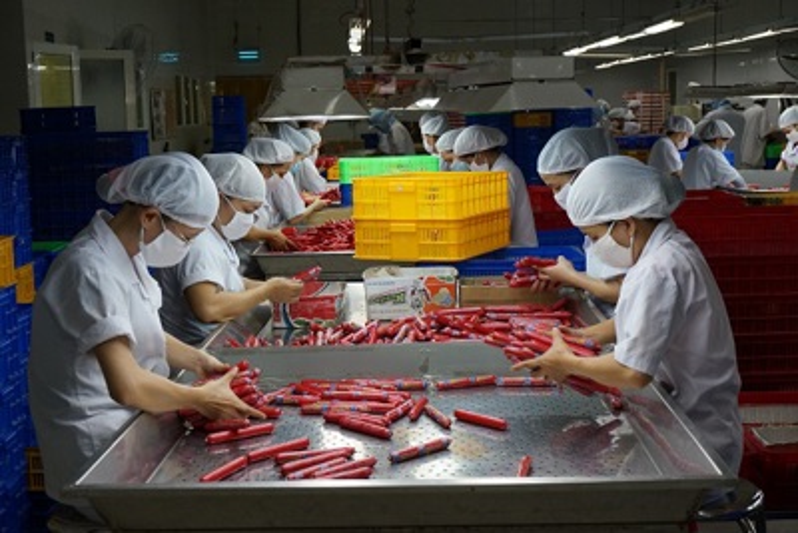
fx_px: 1197
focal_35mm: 54
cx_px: 399
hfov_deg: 36.9
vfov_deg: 25.1
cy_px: 266
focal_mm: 36
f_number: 8
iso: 800
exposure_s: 1/125
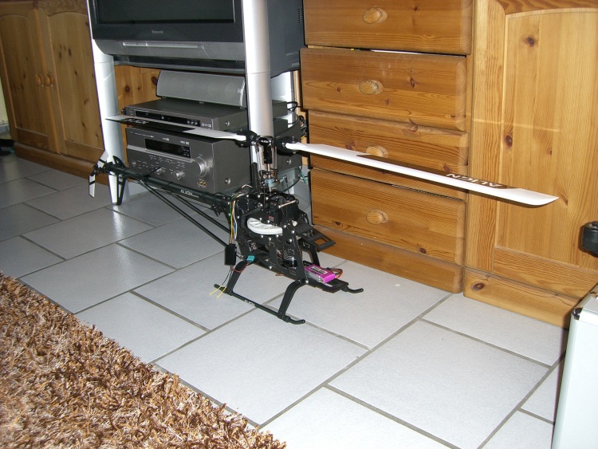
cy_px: 224
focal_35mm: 38
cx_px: 299
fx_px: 657
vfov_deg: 37.7
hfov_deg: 49.0
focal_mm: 6.2
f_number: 2.7
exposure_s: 1/60
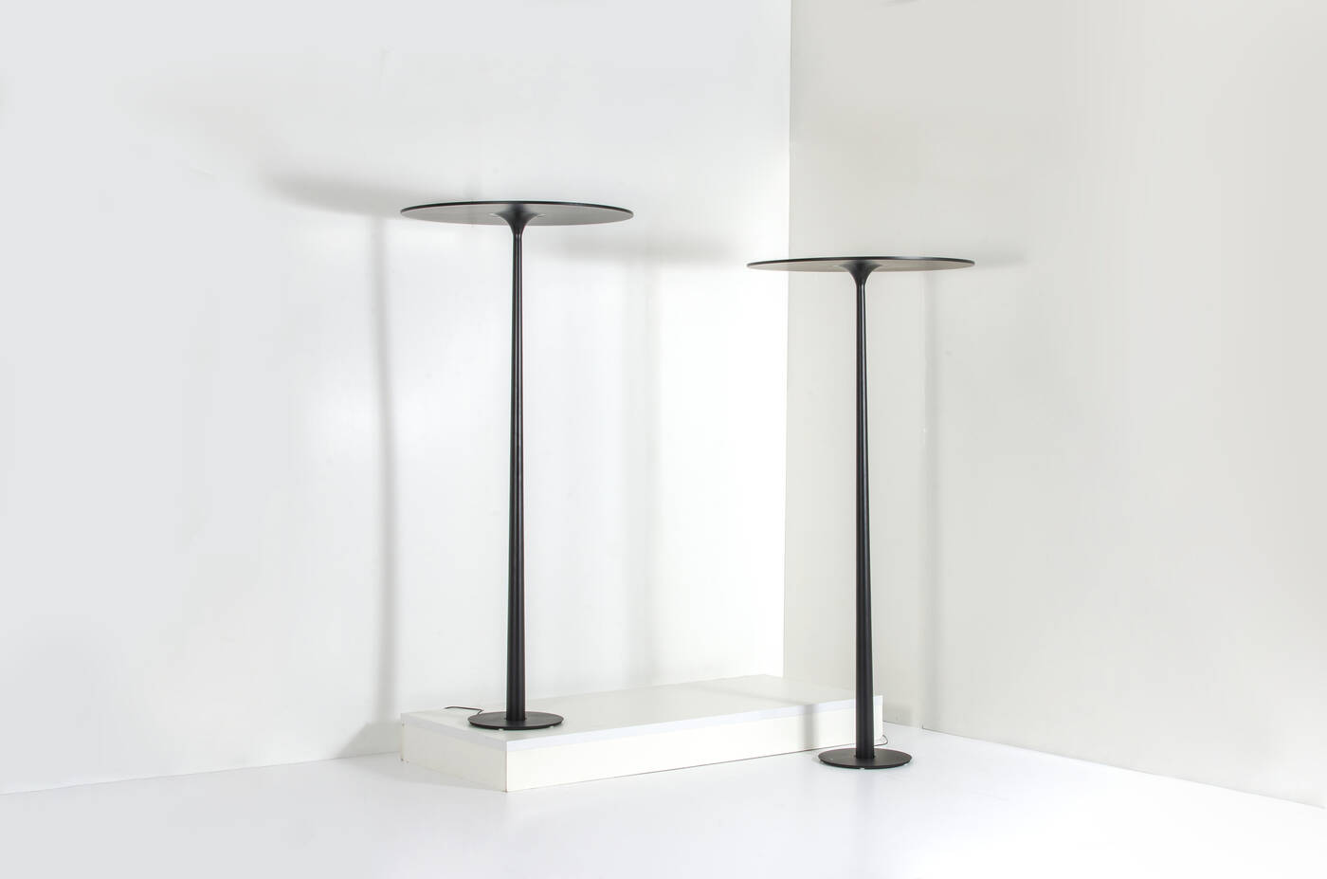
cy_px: 440
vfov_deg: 25.6
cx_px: 664
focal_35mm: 52
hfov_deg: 37.9
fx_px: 1931
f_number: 18
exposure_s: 1/160
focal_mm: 35
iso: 125
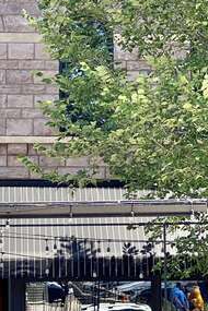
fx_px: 1317
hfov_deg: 9.0
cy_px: 140
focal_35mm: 152
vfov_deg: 13.5
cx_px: 82
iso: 20
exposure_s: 1/1115
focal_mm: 6
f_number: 2
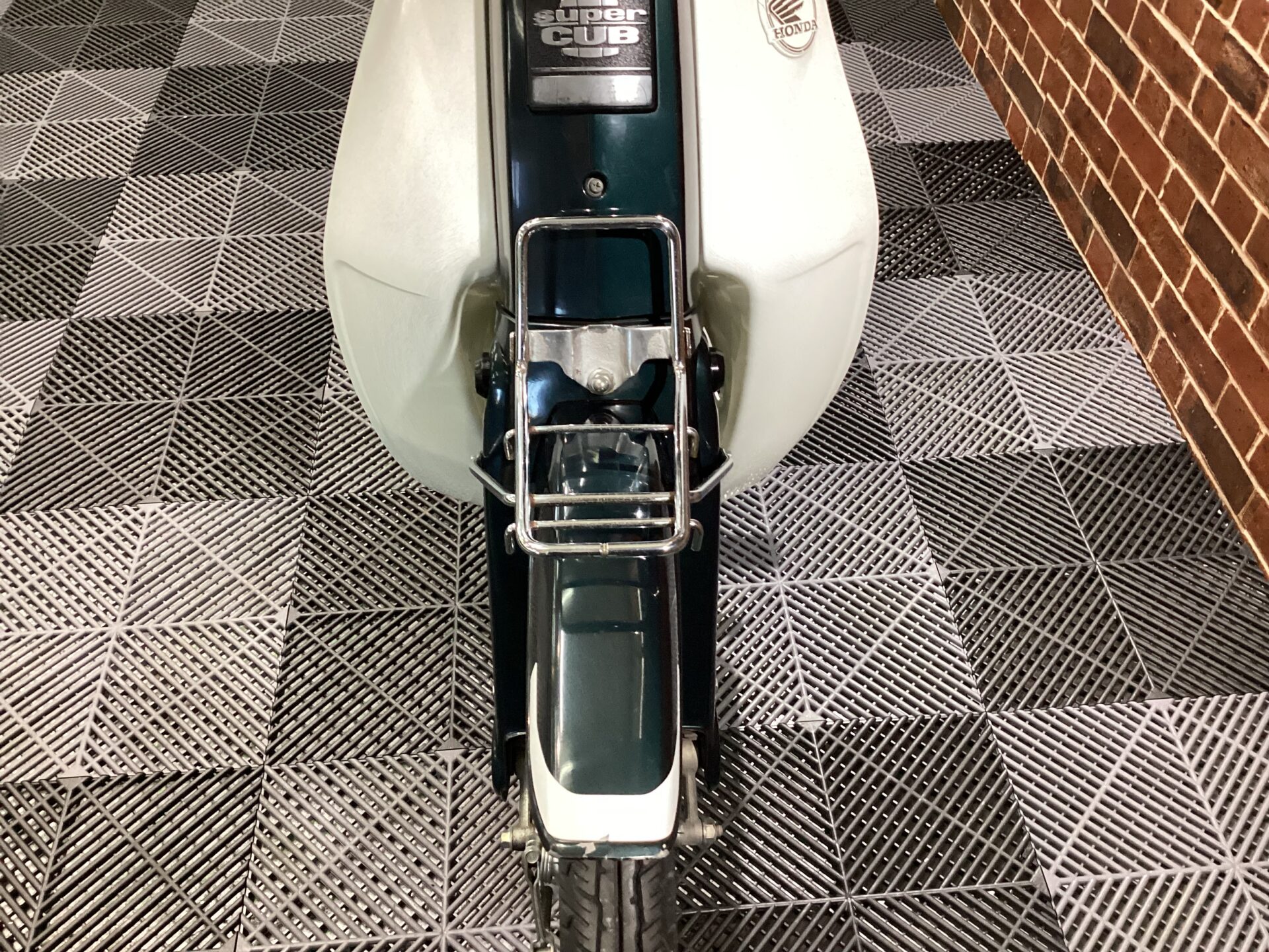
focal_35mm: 31
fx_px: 1136
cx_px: 634
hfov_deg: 58.4
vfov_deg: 45.4
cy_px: 476
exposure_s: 1/60
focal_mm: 3.3
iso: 320
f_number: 2.4
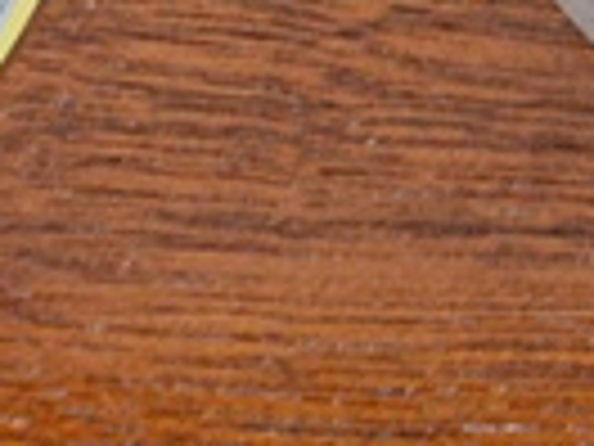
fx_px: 5811
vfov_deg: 4.3
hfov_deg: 5.6
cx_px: -814
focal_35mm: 339
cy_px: -430
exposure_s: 1/60
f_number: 4.2
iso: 560
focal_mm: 31
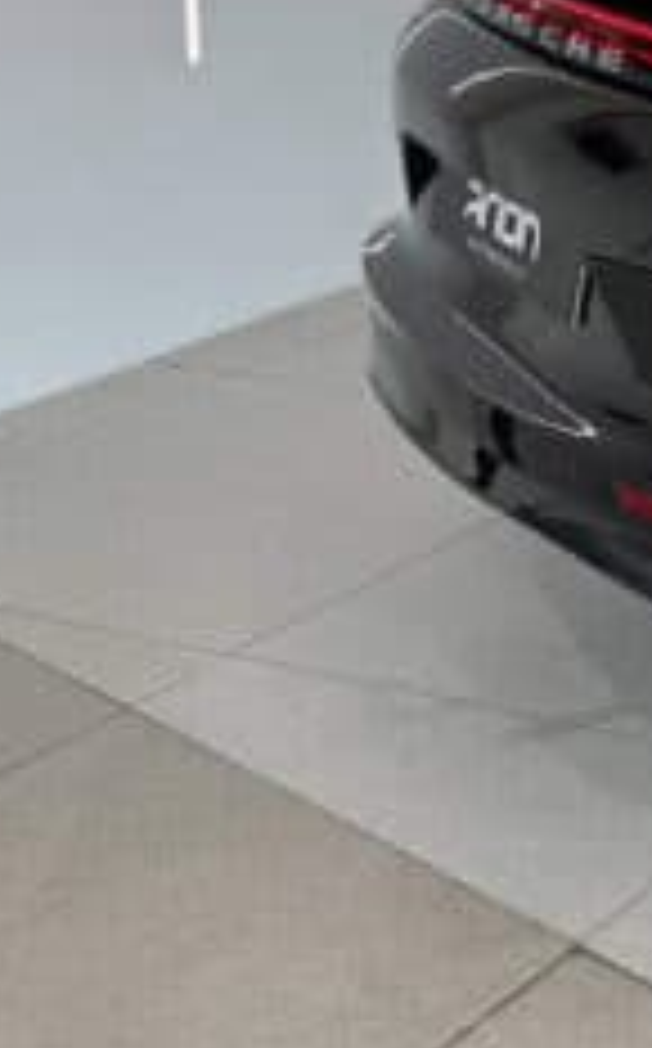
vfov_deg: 22.4
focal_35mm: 87
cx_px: 1502
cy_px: -119
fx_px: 2481
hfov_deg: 12.3
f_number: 1.8
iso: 64
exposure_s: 1/100
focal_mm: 6.8
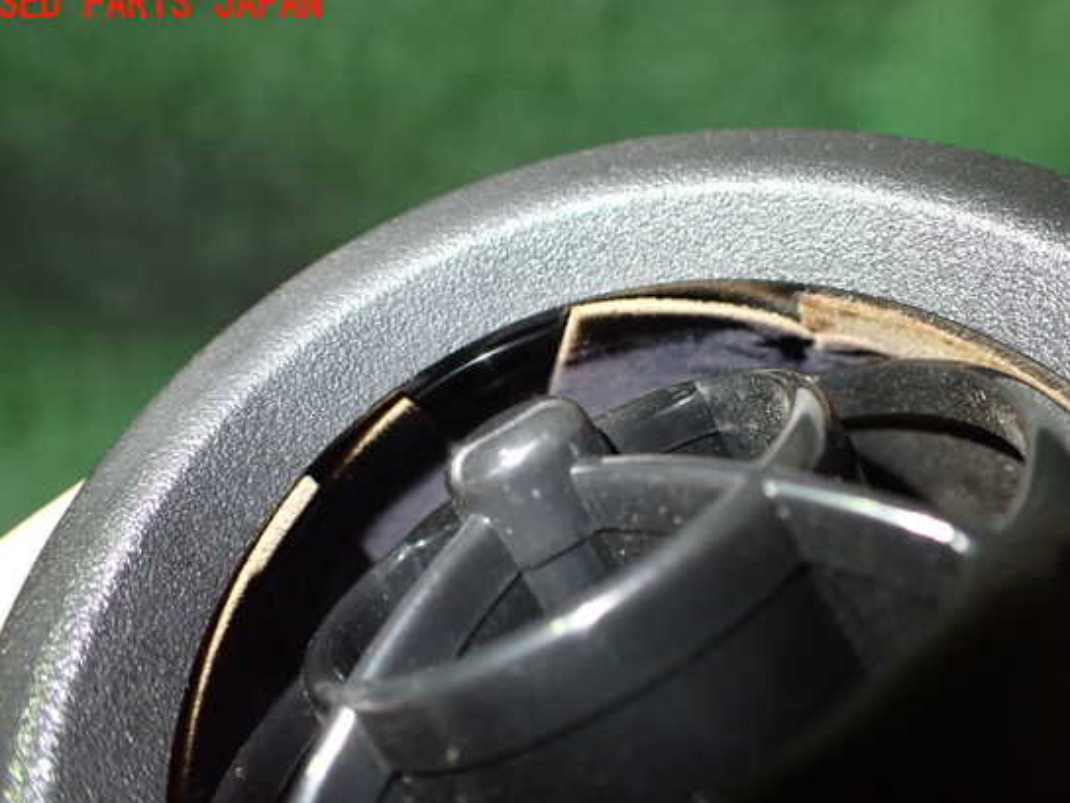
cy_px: 422
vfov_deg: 42.9
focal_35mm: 33
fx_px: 1020
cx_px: 554
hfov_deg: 55.3
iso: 800
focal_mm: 5.4
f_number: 2.3
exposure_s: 1/80
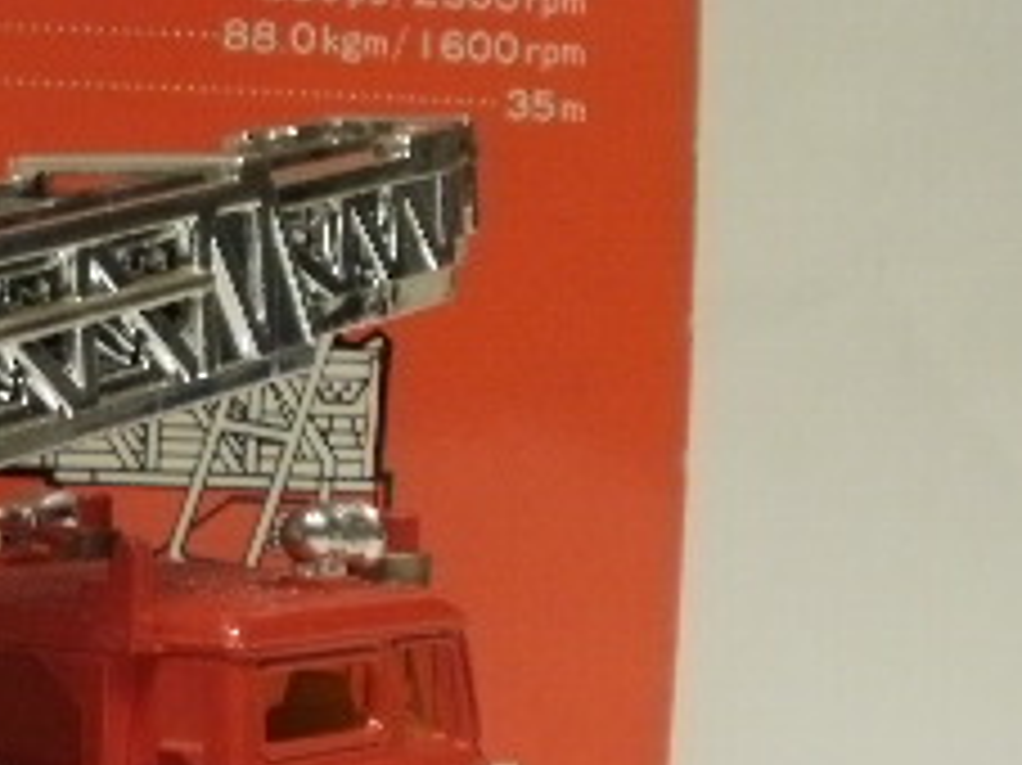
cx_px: -378
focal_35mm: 124
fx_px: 3659
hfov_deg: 15.0
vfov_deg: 11.9
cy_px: 702
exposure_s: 1/10
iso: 125
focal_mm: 7.7
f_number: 4
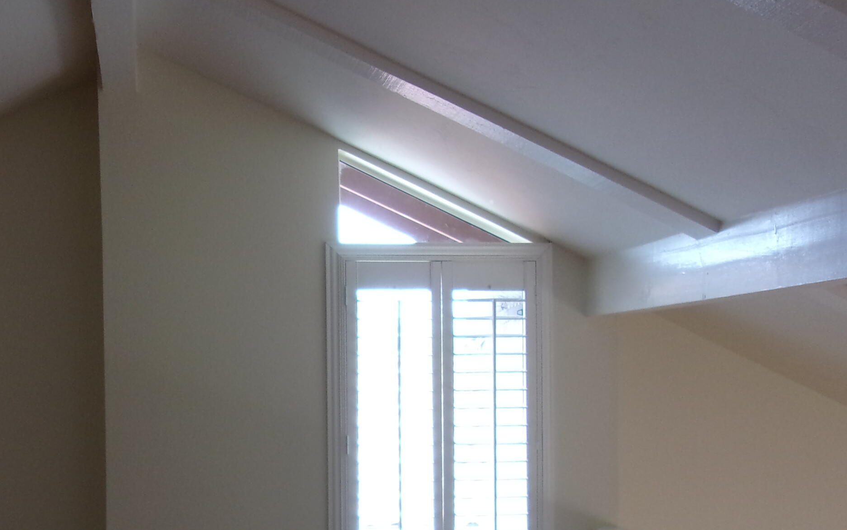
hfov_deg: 43.1
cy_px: 407
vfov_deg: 27.5
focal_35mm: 46
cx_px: 309
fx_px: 1062
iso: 166
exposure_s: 1/34
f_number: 3
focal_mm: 4.9
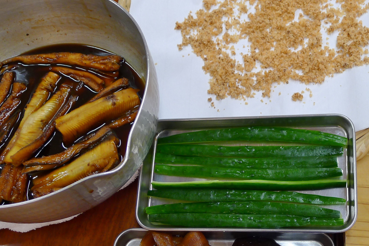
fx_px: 441
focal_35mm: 43
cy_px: 158
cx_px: 254
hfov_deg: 44.6
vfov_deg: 31.0
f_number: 2
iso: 80
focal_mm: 5.1
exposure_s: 1/60
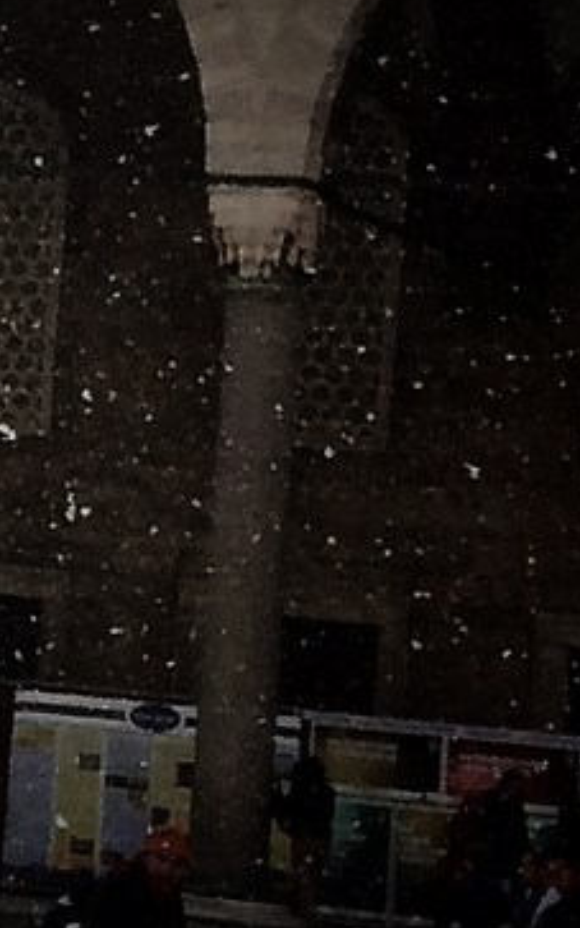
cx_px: -1648
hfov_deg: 5.7
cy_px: 41
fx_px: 5132
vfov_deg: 10.3
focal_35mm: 203
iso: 32
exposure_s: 1/1642
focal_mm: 4.15
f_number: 2.2
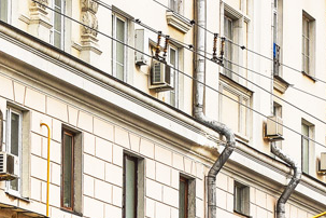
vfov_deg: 6.6
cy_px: 259
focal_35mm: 208
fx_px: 1883
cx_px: -81
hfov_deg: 9.7
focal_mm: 35
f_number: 5.6
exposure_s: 1/60
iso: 200
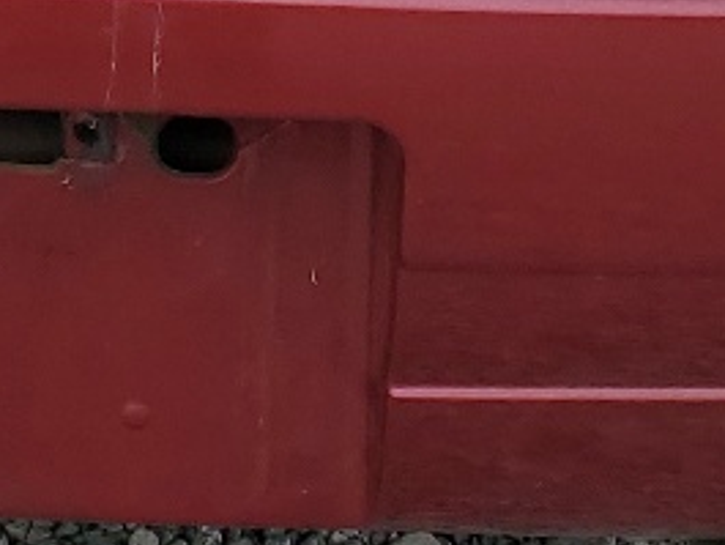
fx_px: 3290
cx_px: -120
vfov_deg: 8.8
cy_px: -644
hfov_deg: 12.3
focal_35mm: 157
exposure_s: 1/1000
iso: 50
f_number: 1.5
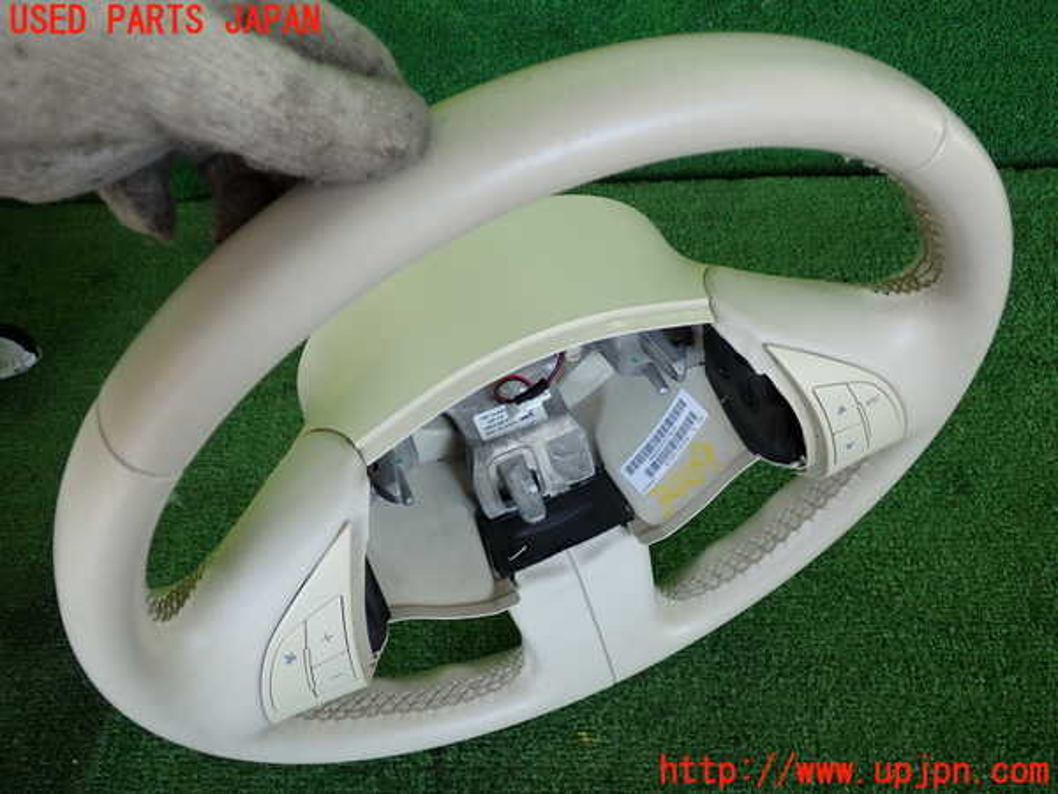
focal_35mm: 36
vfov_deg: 39.7
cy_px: 397
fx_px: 1100
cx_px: 529
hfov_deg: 51.4
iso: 160
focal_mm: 6.37
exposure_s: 1/125
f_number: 2.5
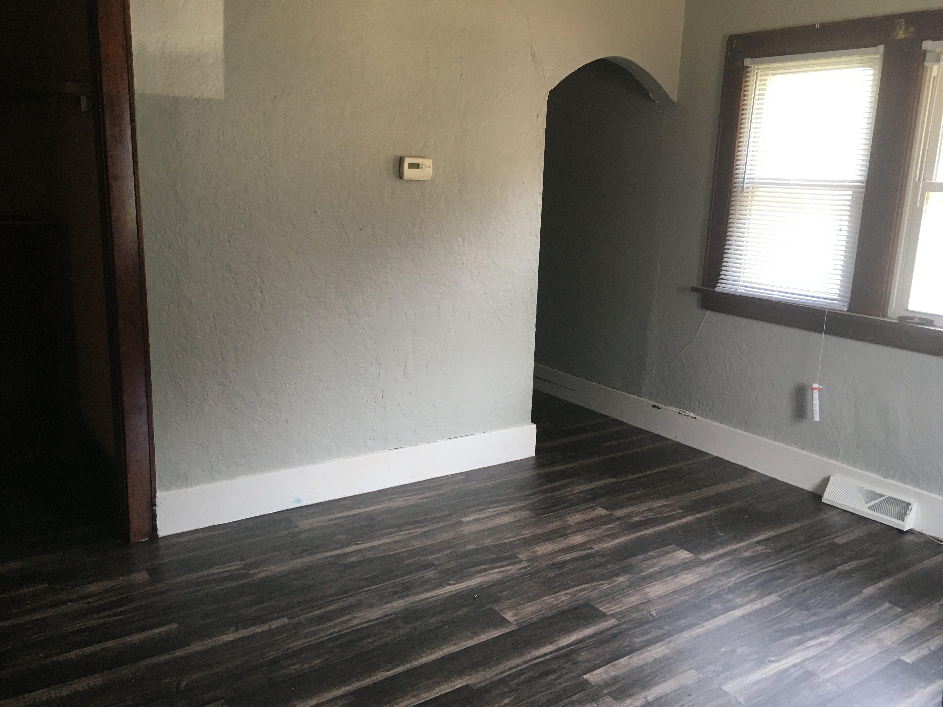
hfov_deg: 61.7
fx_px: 790
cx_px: 472
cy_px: 354
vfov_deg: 48.2
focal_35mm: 29
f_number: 2.2
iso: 40
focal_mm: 4.15
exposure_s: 1/30
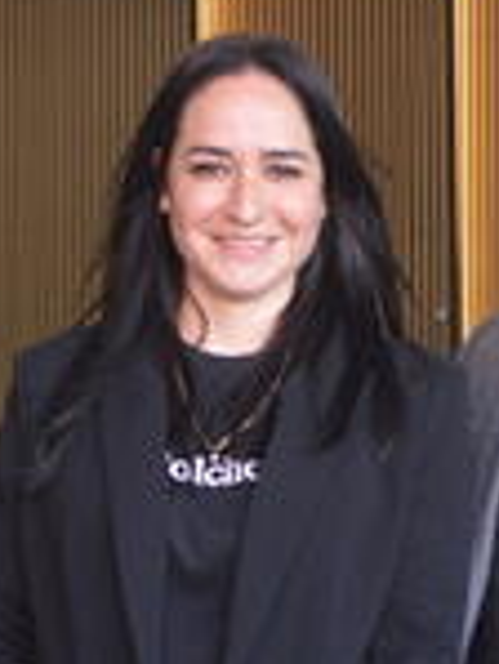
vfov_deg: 10.6
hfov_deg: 8.0
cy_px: 468
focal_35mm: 186
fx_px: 3570
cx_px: 214
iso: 500
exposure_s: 1/60
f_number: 5.3
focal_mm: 40
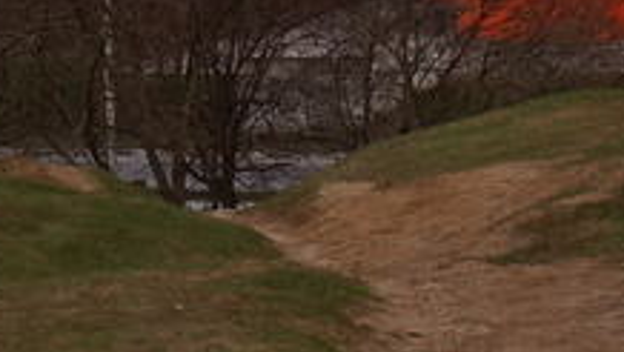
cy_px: -282
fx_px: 5365
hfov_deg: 6.6
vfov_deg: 3.7
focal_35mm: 324
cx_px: 716
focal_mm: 53
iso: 400
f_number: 9
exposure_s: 1/250
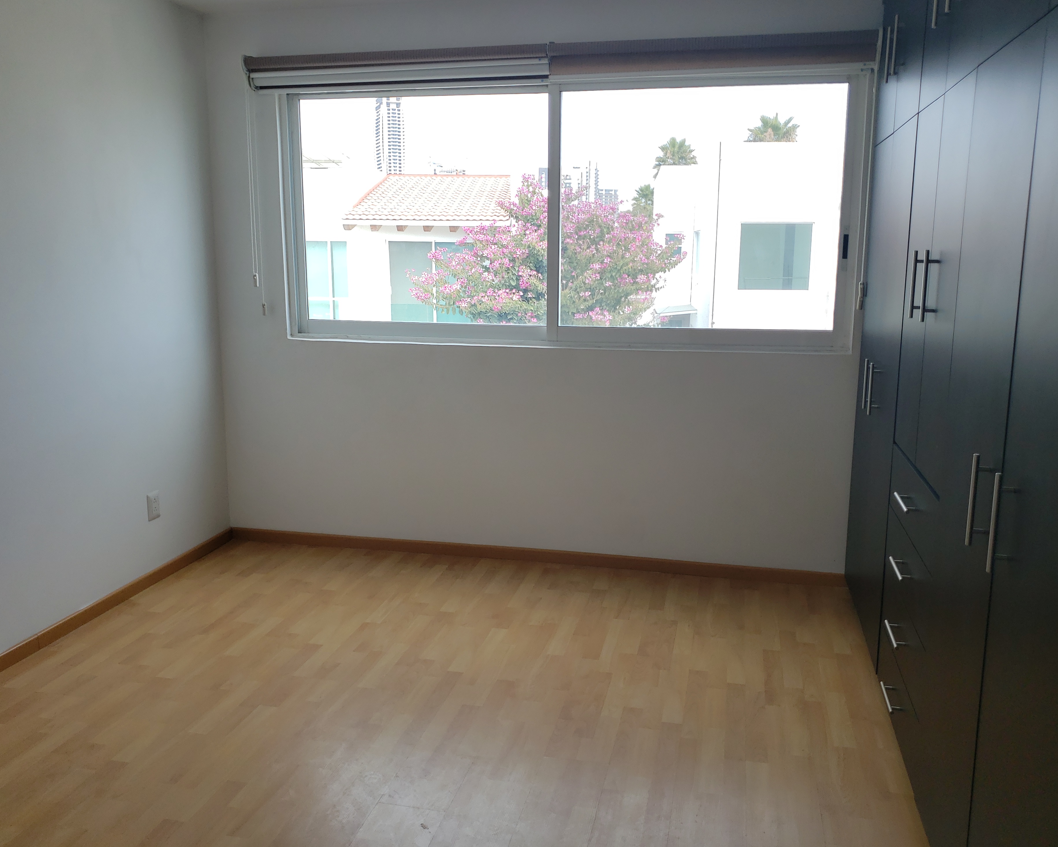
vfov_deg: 51.5
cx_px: 537
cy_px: 416
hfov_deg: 62.2
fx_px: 877
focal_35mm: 28
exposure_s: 1/445
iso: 50
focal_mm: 4.3
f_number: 1.5
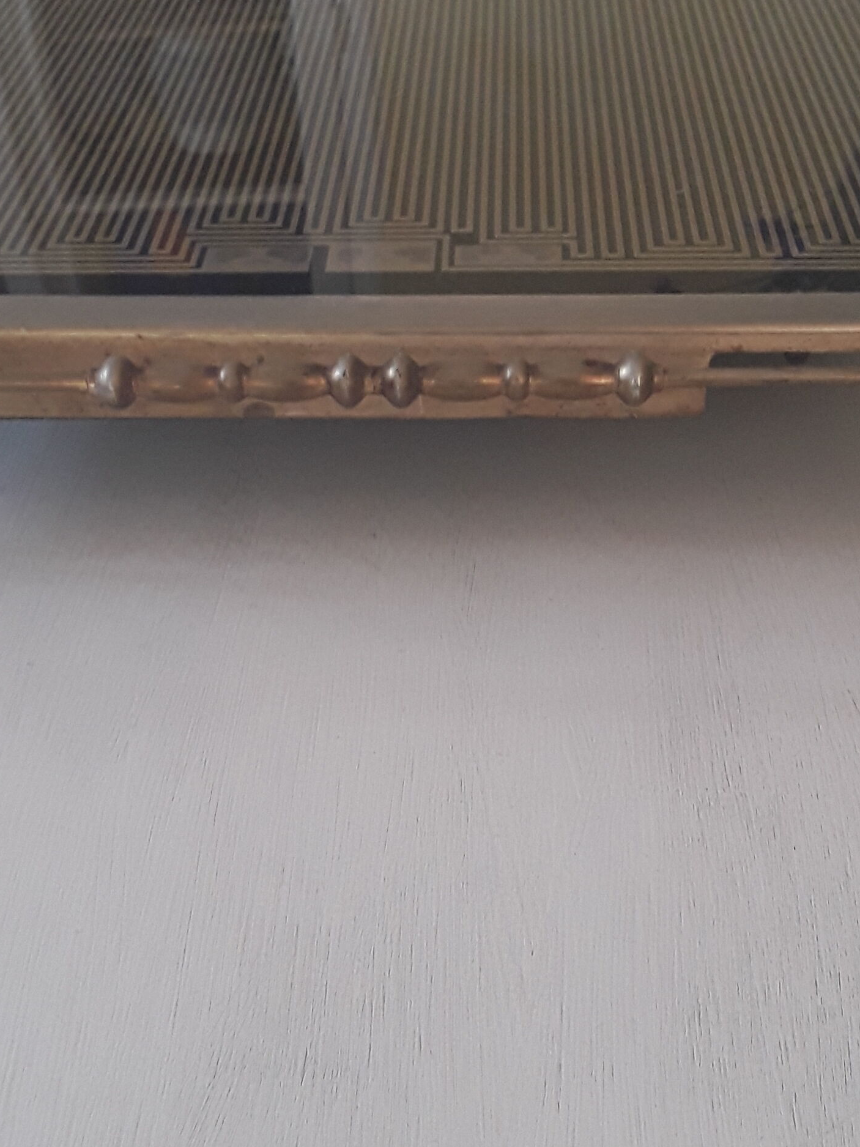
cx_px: 428
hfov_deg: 30.9
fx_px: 1557
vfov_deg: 40.4
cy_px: 567
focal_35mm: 47
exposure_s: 1/33
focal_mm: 2.91
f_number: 1.9
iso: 100
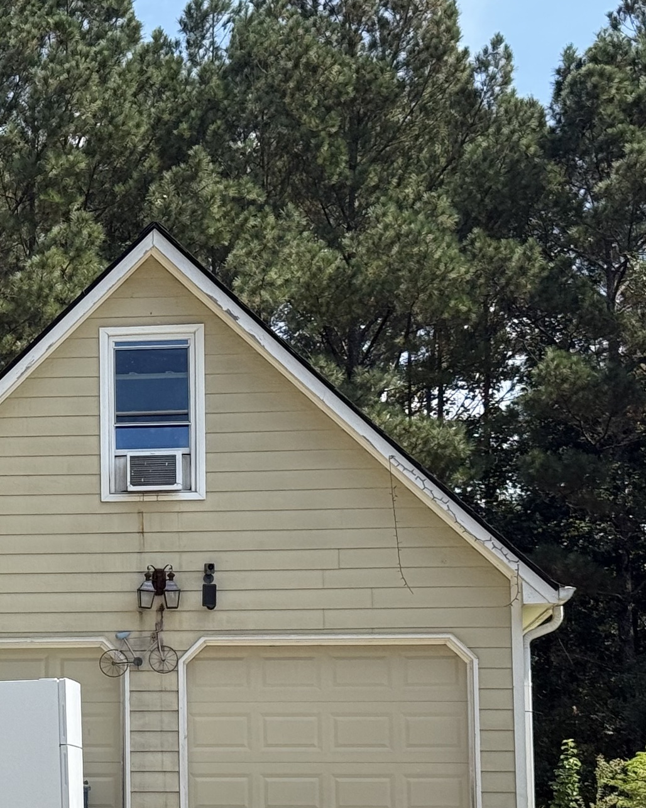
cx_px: -302
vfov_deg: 17.1
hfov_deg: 13.1
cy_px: 606
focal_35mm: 112
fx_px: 2677
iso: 64
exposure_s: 1/3096
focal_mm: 6.76
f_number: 1.78
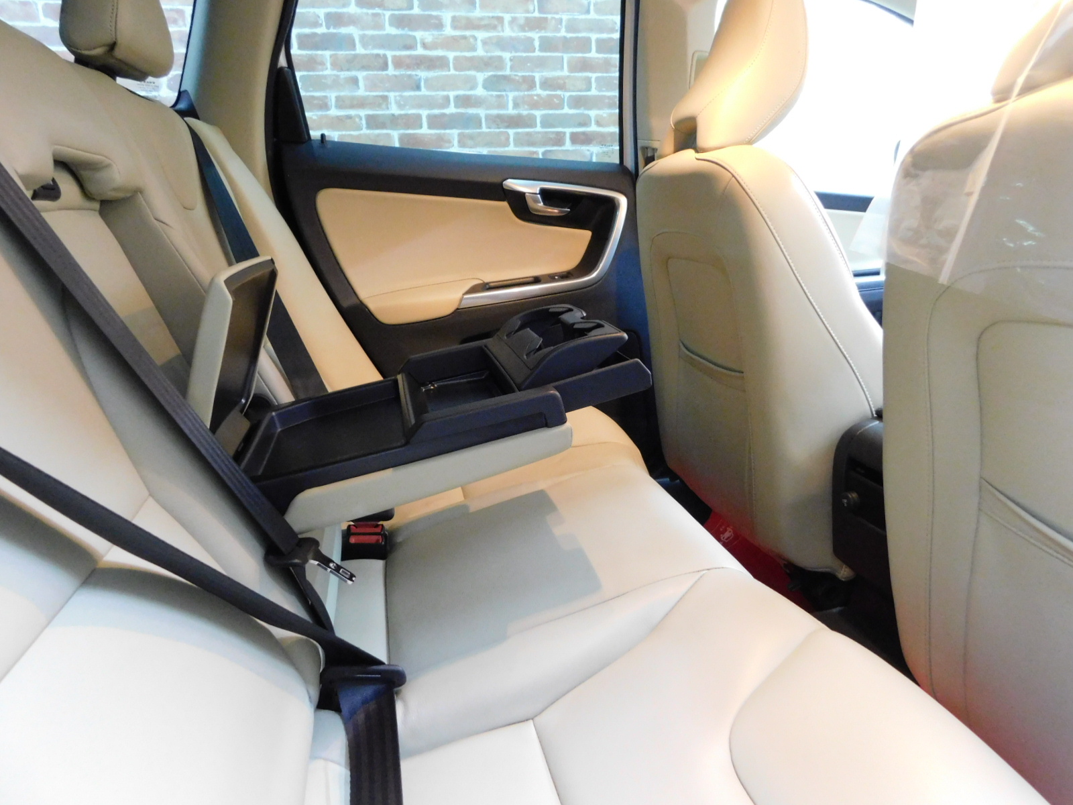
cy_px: 402
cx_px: 536
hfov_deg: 73.9
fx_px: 713
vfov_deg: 58.9
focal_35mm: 23
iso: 800
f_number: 3
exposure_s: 1/6
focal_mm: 4
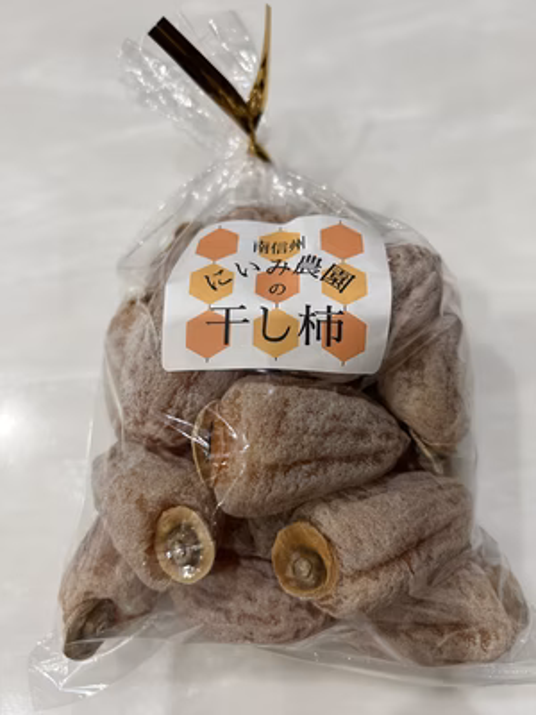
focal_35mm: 26
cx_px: 268
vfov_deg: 67.3
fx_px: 537
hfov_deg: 53.1
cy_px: 358
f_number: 1.5
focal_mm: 5.7
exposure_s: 1/80
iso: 125
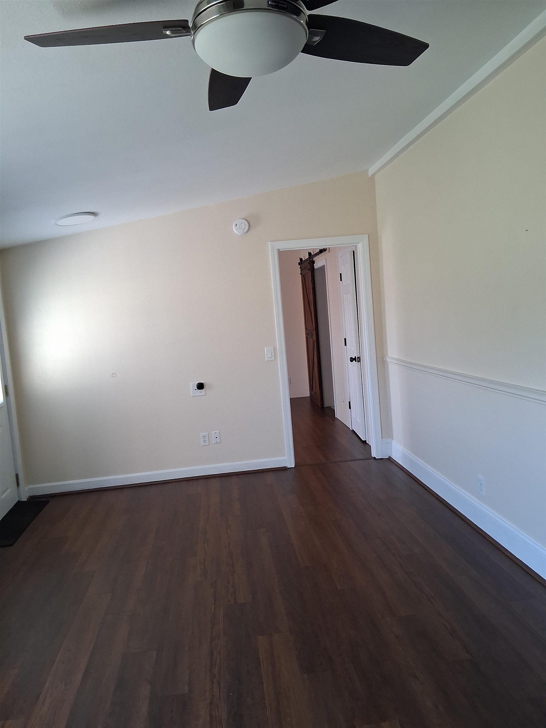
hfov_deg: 53.1
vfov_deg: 67.3
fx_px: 547
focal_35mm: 26
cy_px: 364
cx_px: 273
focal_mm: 3.98
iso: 400
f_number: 1.8
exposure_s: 1/120
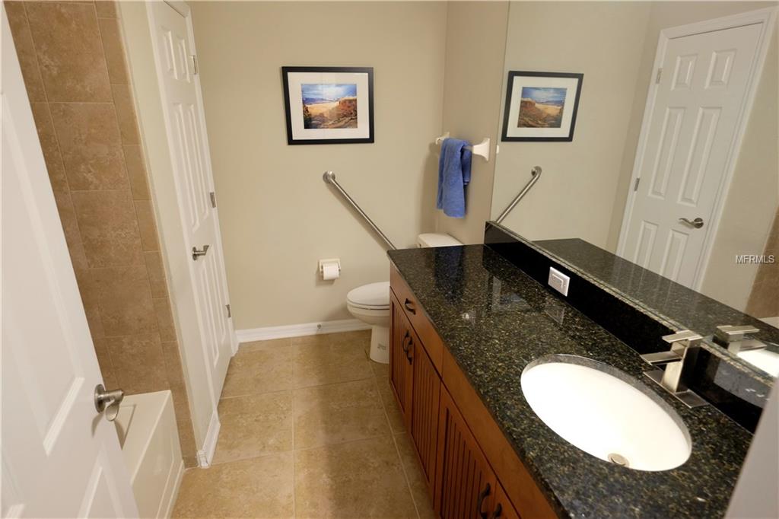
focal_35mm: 19
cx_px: 390
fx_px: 411
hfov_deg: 86.9
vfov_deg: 64.5
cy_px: 260
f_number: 4
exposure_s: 1/20
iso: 800
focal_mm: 12.6
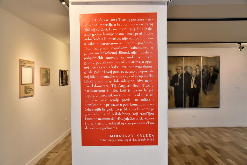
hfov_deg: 65.4
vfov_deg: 46.5
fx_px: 192
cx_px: 124
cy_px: 82
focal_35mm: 28
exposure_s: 1/125
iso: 2000
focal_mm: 28
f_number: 5.6
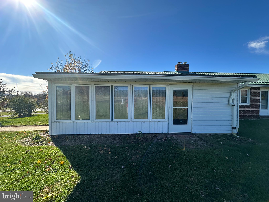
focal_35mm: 14
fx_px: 109
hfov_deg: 102.1
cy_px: 101
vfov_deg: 85.7
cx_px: 134
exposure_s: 1/888
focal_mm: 2.22
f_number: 2.2
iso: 40
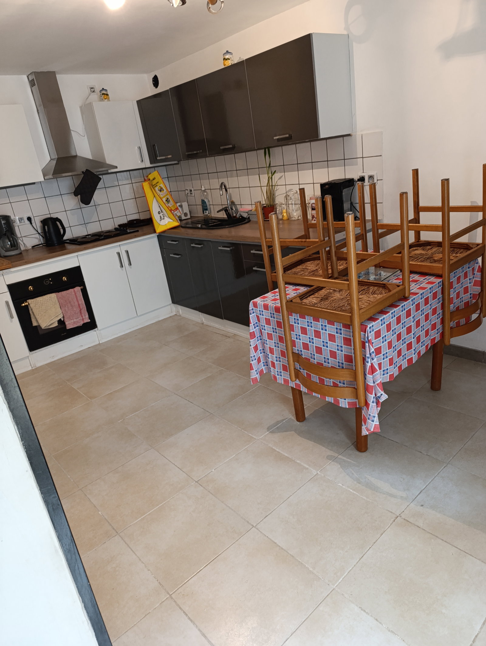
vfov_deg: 73.8
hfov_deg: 59.0
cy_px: 323
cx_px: 243
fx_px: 429
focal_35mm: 23
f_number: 1.6
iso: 1000
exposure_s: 1/33.3
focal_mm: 6.14
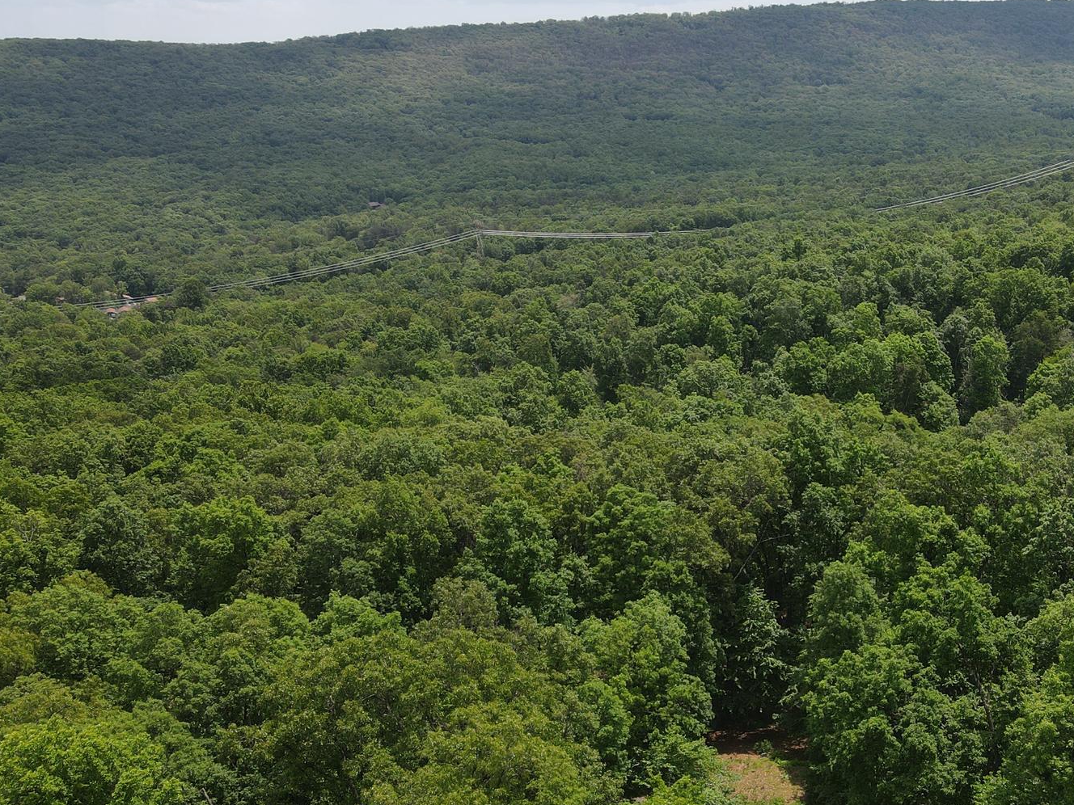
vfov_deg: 38.5
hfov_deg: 49.3
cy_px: 474
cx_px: 709
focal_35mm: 37
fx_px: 1148
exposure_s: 1/640
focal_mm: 4.5
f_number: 2.8
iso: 110
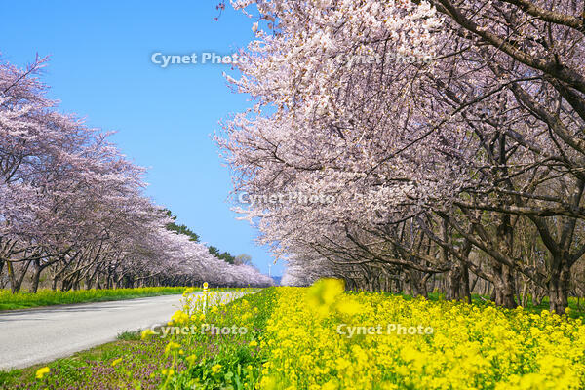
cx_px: 292
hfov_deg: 28.8
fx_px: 1137
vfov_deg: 19.5
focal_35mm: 70
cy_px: 195
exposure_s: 1/200
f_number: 8
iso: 200
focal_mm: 70
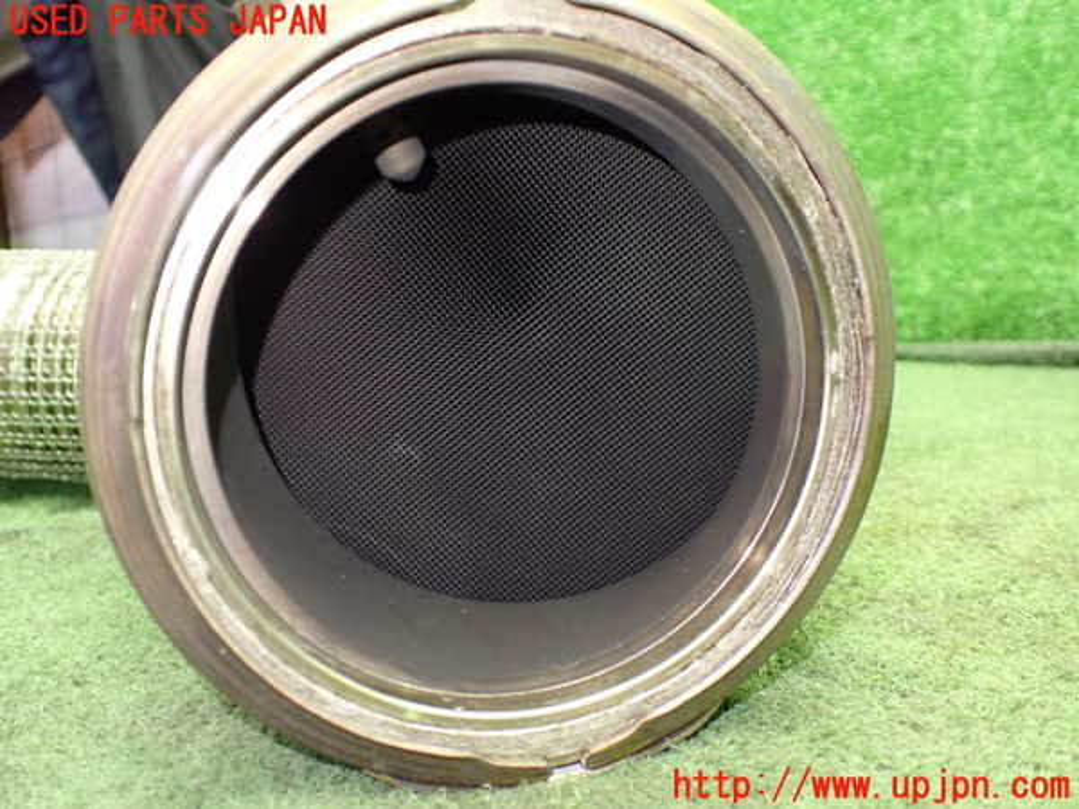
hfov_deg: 60.0
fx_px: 935
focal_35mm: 30
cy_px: 404
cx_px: 540
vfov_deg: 46.8
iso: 800
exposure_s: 1/40
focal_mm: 5.4
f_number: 2.3
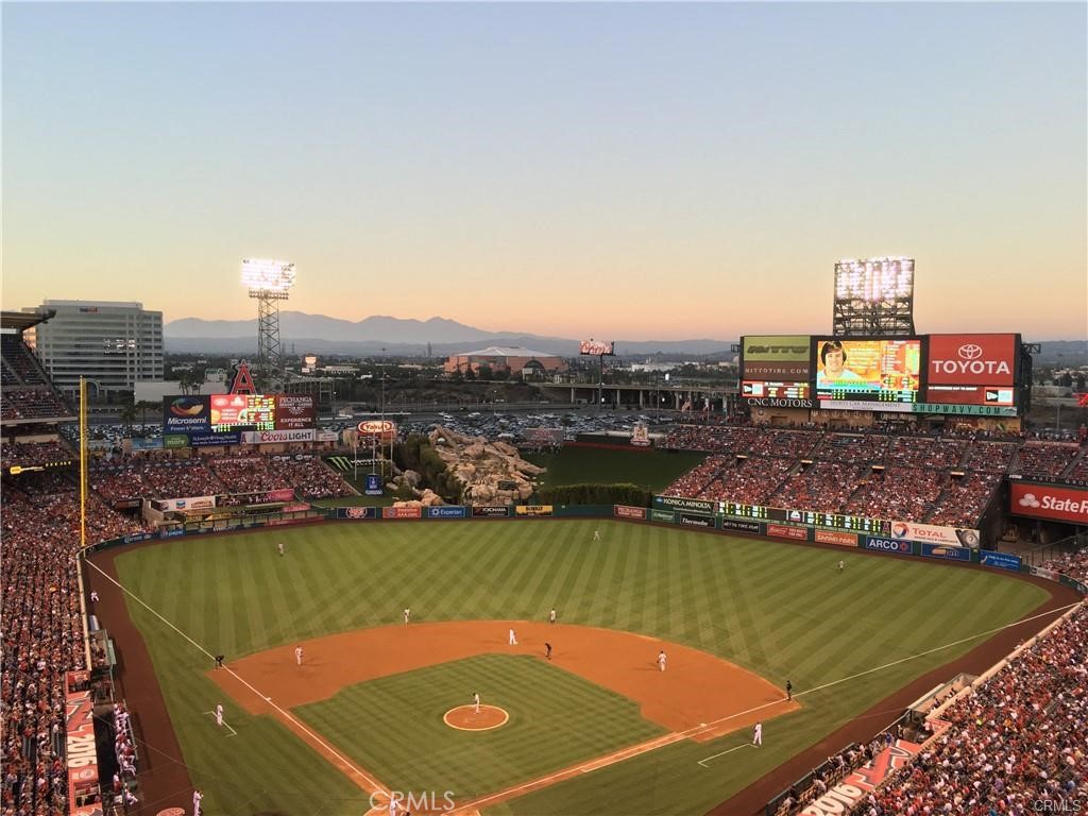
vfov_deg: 48.2
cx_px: 544
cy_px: 408
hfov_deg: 61.7
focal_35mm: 29
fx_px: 911
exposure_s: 1/120
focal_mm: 4.15
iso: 40
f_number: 2.2
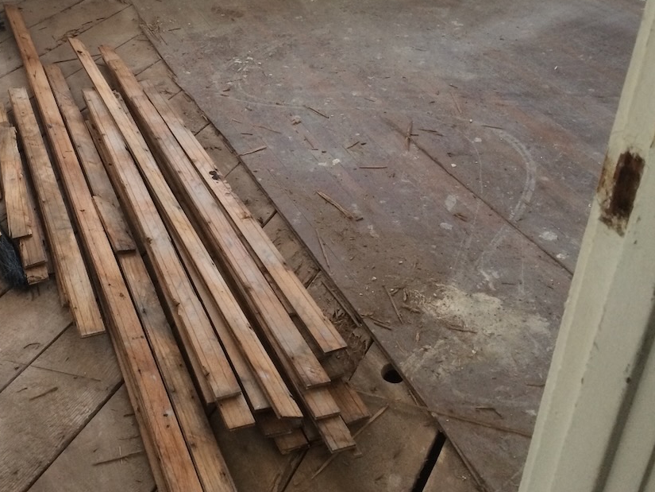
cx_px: 191
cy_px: 161
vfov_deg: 31.9
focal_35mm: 45
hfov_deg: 41.2
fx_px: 852
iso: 125
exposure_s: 1/30
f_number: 2.2
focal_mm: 4.15
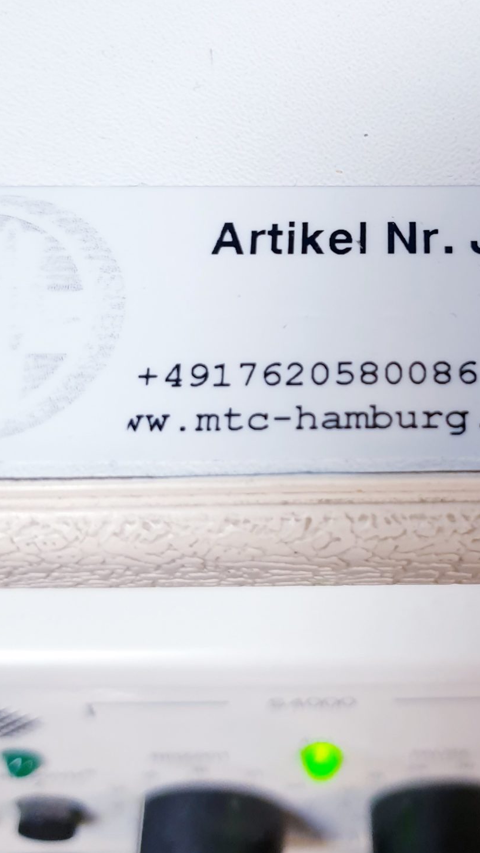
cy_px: 276
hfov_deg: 23.5
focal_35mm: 50
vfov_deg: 40.7
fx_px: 1131
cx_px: 402
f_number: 2.4
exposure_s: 1/50
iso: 200
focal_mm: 4.3
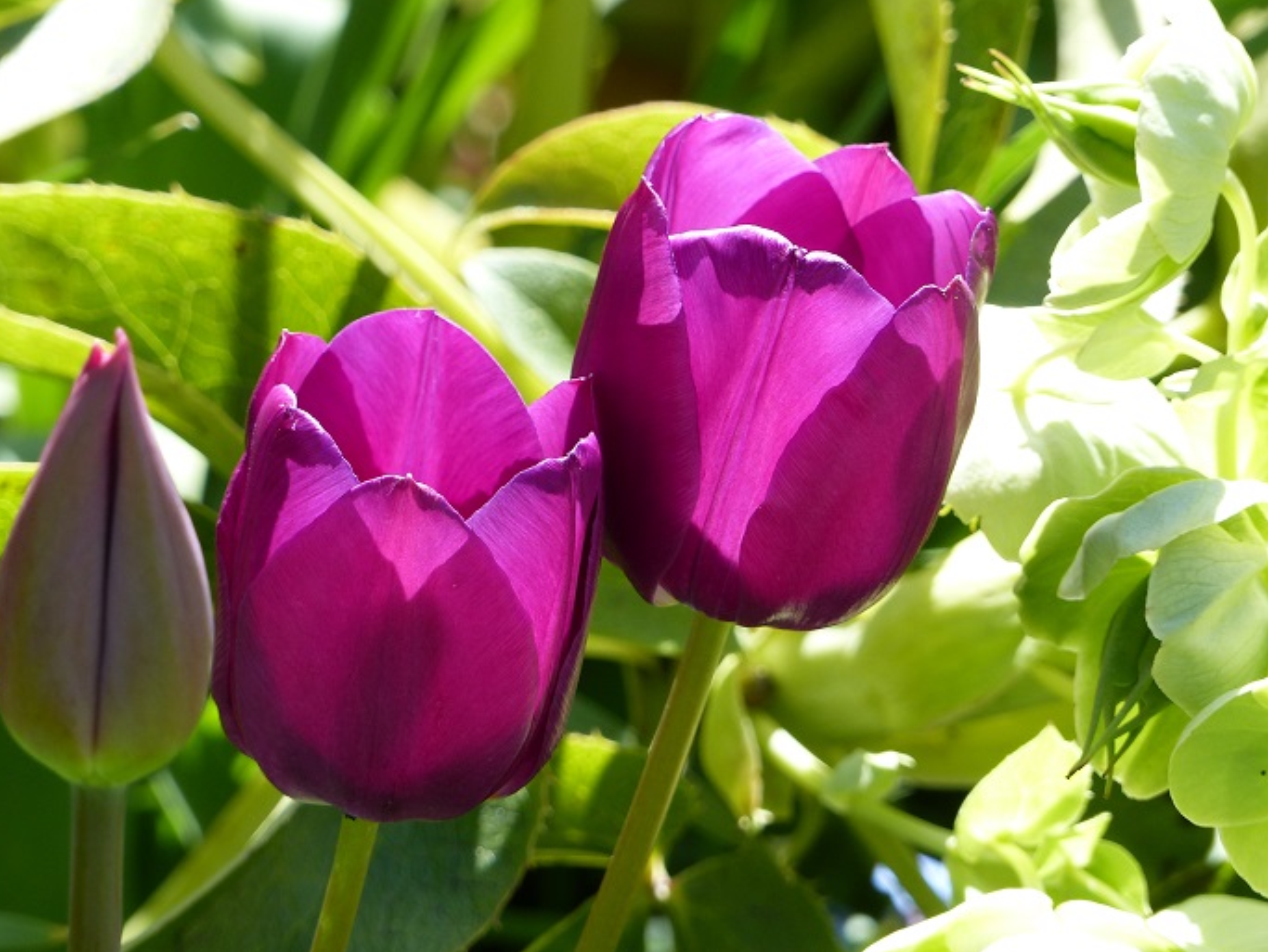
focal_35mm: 381
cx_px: 628
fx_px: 13964
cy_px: 470
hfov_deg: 5.2
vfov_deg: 3.9
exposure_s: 1/400
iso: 100
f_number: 4
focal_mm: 67
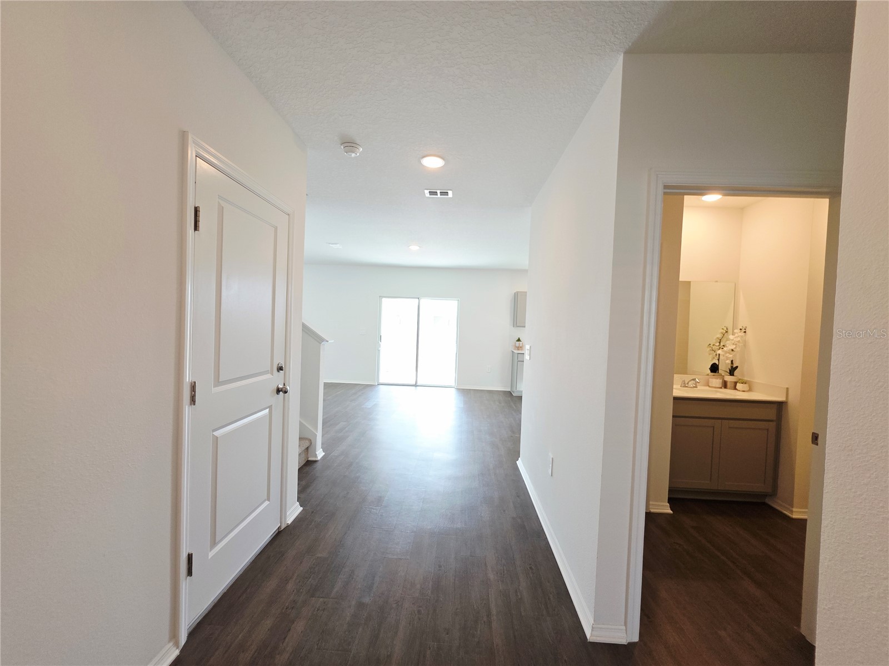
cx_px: 444
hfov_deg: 106.2
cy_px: 333
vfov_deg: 89.9
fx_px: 334
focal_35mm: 13
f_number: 1.9
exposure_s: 1/120
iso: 64
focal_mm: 2.2
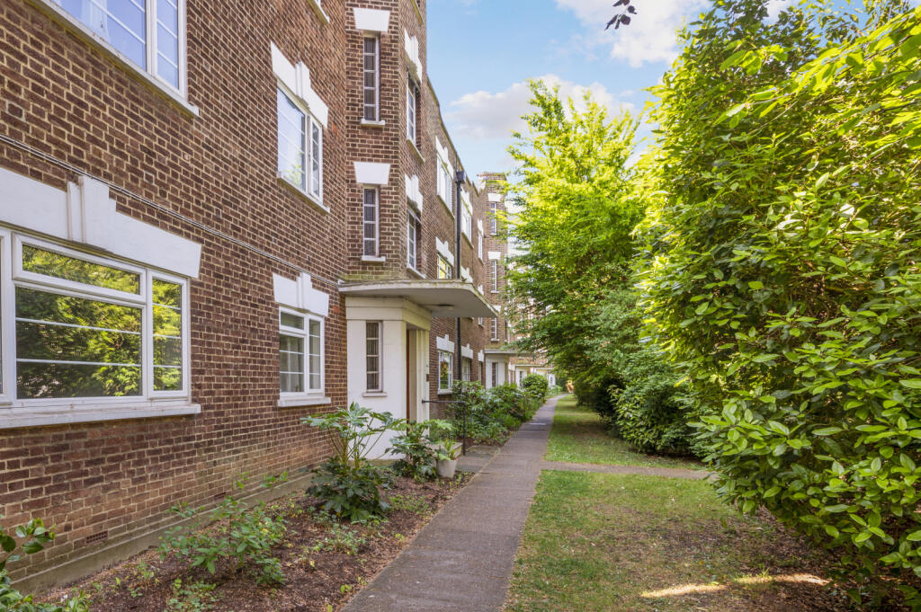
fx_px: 409
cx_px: 460
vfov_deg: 73.7
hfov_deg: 96.8
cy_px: 306
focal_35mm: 16
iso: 200
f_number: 8
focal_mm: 16
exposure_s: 1/40
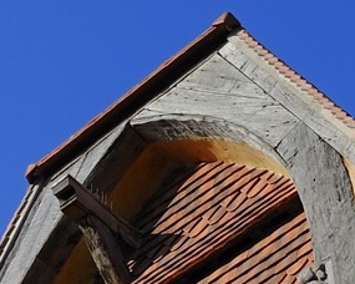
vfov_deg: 6.8
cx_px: 359
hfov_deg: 9.6
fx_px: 2101
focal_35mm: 200
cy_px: 904
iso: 200
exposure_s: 1/160
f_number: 11
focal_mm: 38
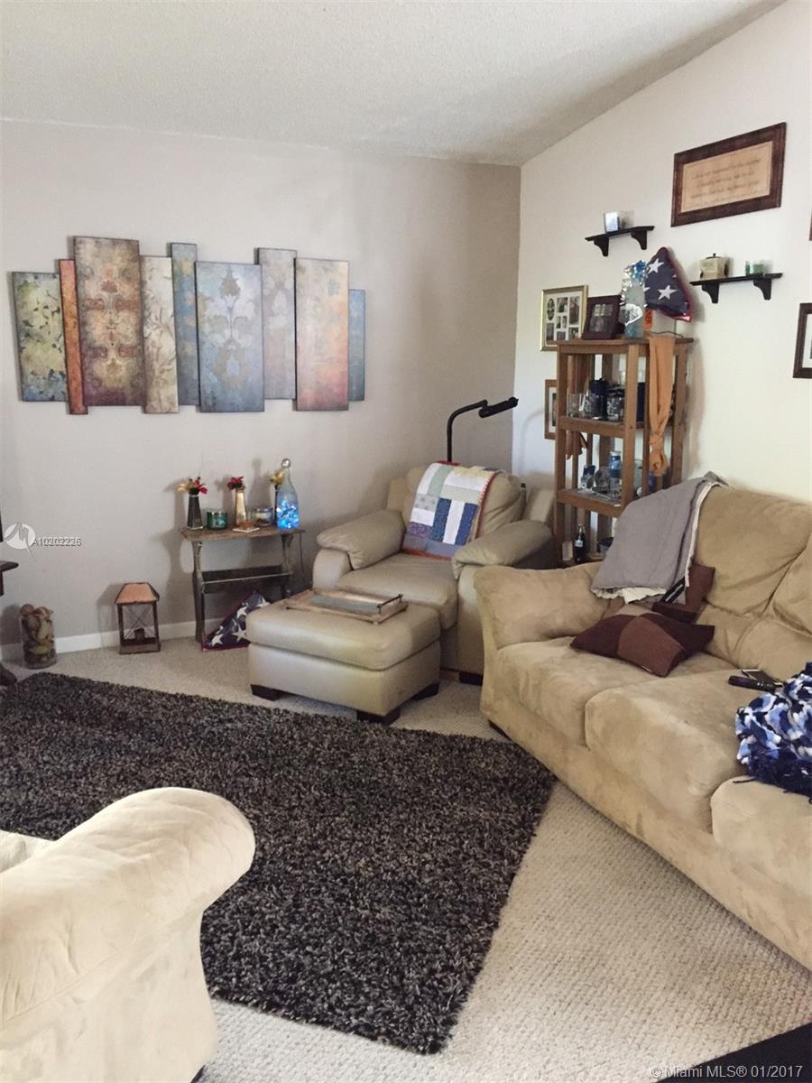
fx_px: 907
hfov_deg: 48.2
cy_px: 542
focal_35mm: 29
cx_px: 406
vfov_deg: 61.7
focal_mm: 4.15
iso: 320
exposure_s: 1/15
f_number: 2.2
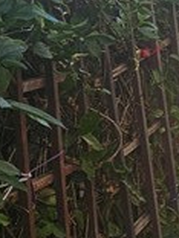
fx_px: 1041
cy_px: 143
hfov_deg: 8.9
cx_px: 433
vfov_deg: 13.1
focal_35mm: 151
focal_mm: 5.4
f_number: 1.8
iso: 25
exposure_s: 1/470
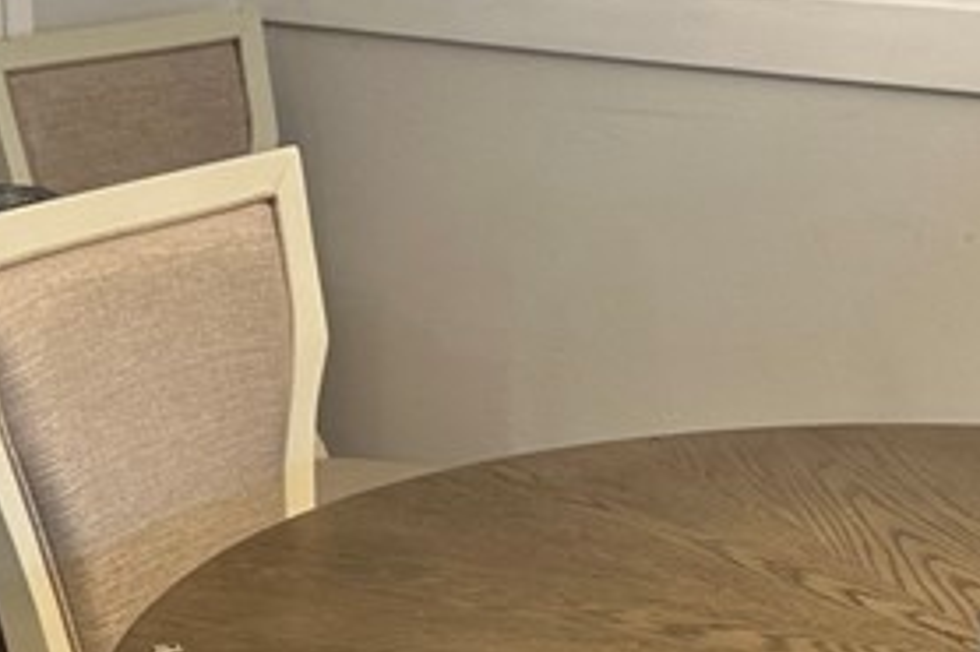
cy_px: 779
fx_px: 2503
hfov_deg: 22.1
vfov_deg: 14.4
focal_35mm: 92
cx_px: 367
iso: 125
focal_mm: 6.86
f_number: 1.78
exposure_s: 1/60
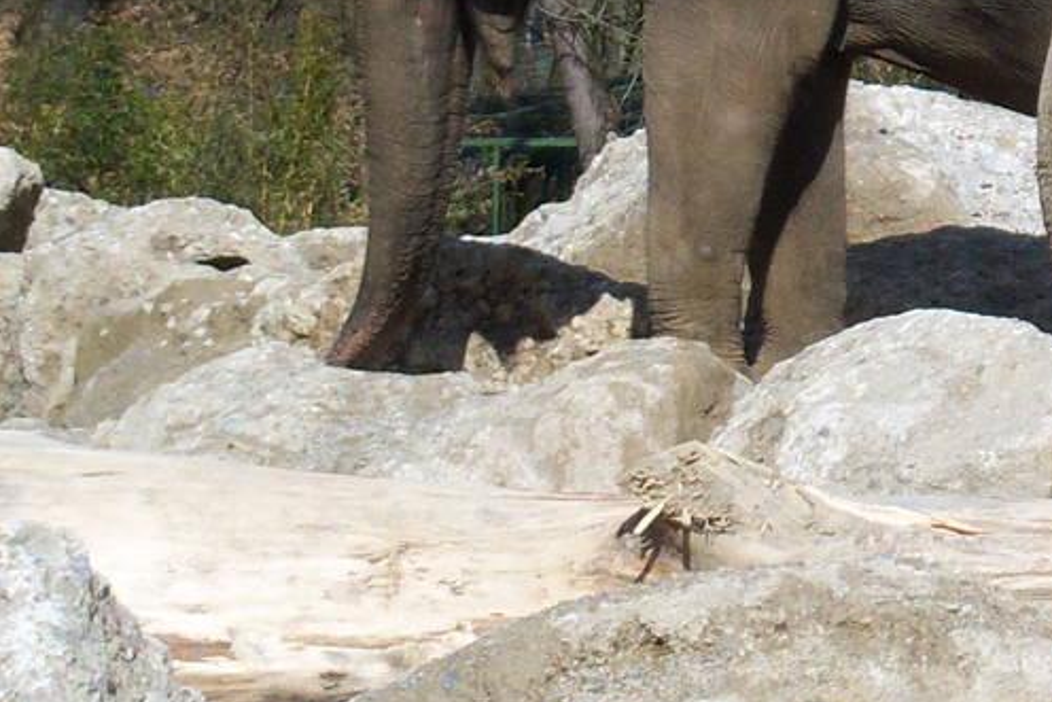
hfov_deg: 5.7
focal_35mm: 362
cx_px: 1355
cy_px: 299
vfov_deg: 3.8
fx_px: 10581
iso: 80
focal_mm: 22.5
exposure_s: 1/800
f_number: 4.9
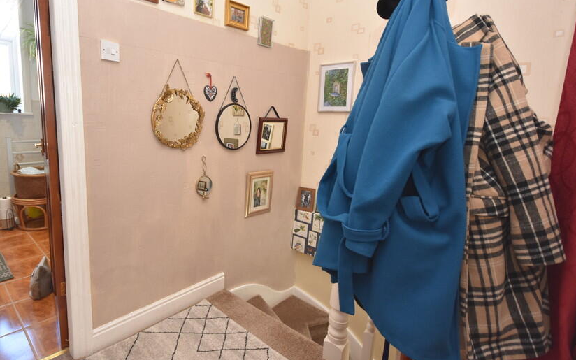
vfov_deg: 62.0
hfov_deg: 87.4
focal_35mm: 19
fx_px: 298
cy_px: 158
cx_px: 245
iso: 1000
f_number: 4
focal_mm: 10
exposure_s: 1/60
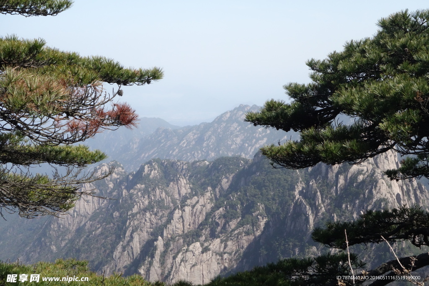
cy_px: 143
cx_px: 214
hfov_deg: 40.3
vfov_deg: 27.5
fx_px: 584
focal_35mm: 49
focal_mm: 18.23
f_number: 8
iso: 800
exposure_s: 1/1000
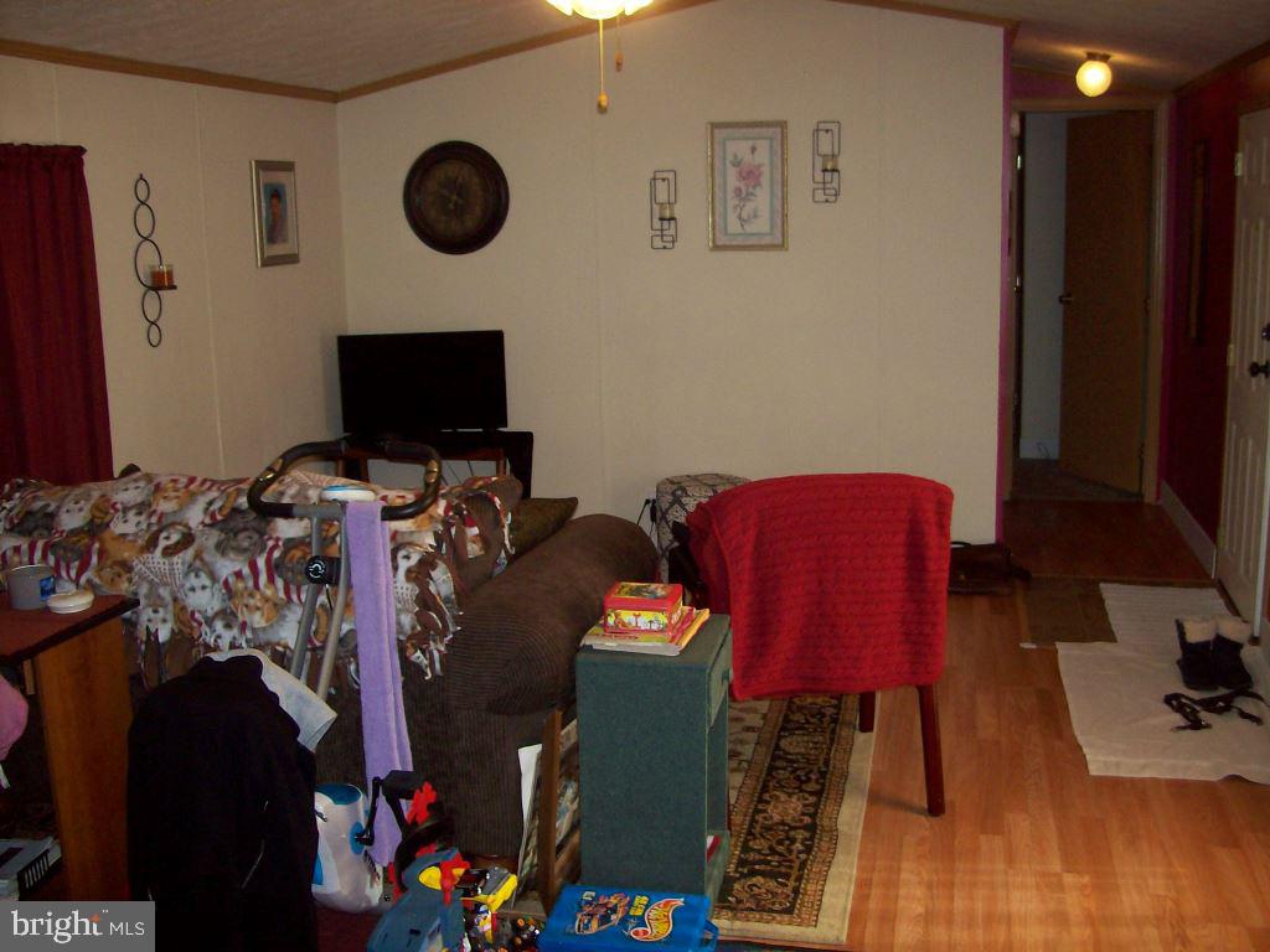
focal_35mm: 36
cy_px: 476
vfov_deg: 39.7
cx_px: 635
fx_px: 1321
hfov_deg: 51.4
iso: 80
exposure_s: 1/64
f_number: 2.7
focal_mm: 6
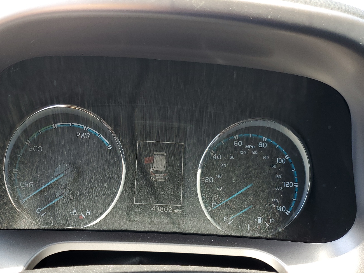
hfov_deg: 56.4
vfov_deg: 44.0
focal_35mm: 32
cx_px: 147
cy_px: 159
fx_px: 336
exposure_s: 1/185
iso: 50
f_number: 1.5
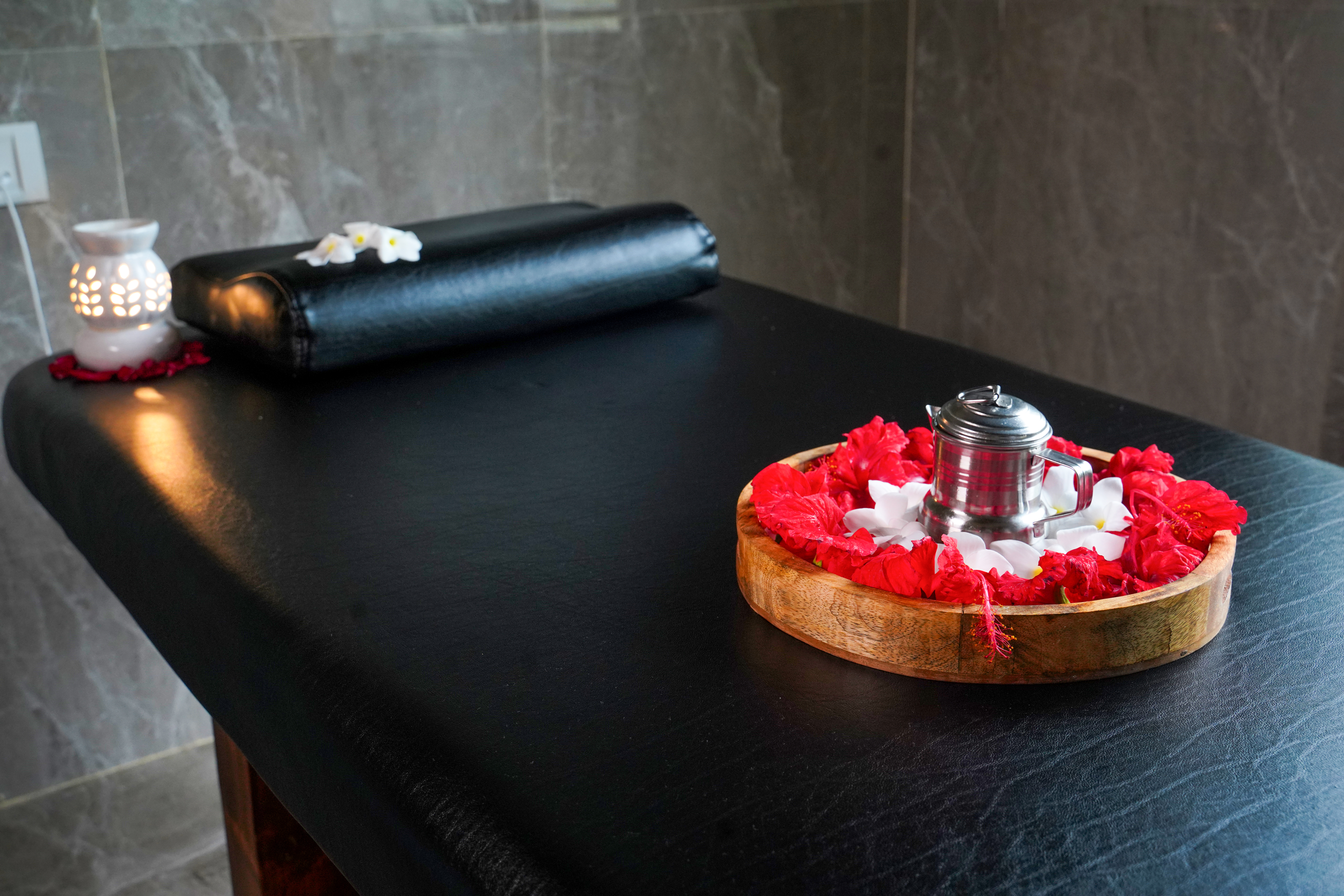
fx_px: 1568
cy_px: 448
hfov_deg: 46.4
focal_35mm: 42
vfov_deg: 31.9
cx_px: 672
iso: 1250
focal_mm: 42
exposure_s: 1/160
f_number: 7.1
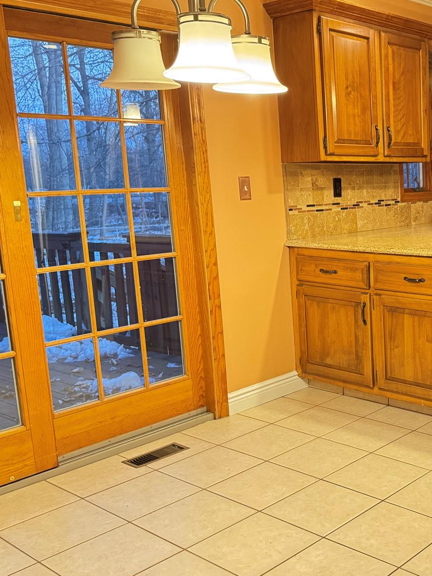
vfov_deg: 45.8
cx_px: 397
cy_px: 295
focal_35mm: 41
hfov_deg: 33.1
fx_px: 682
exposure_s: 1/40
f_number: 1.78
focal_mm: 6.76
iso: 800
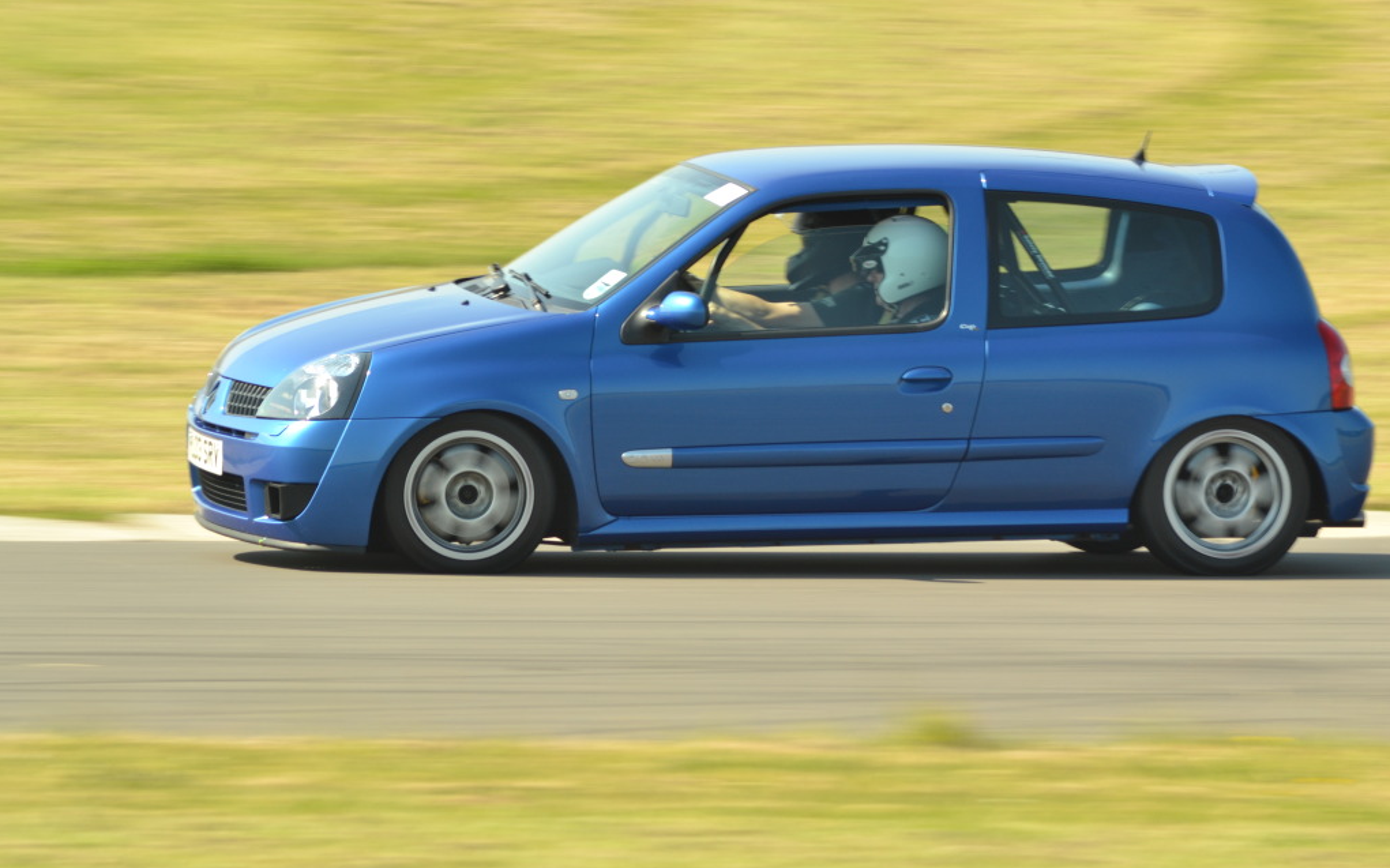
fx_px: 13938
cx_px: 694
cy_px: 437
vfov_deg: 3.6
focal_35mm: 368
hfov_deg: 5.7
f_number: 13
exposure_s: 1/100
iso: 200
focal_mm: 240
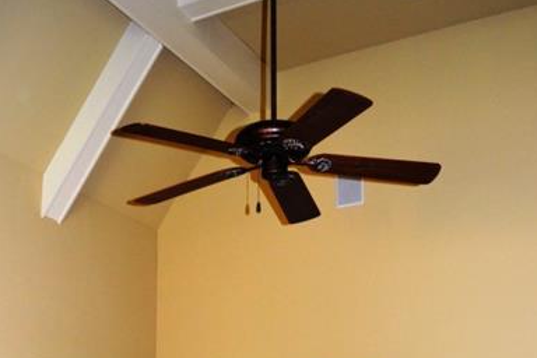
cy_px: 397
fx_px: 805
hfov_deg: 36.8
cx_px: 220
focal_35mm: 54
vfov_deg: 23.5
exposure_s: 1/60
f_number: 3.5
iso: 640
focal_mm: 18
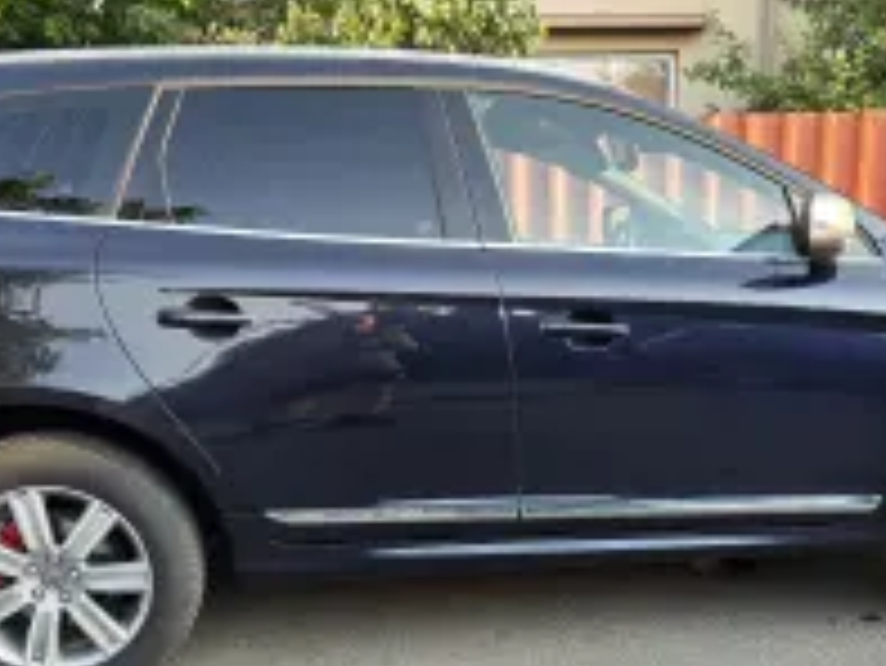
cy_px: 554
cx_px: 486
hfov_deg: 44.7
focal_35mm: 42
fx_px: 1076
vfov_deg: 33.2
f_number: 1.7
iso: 50
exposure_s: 1/180
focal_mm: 6.3
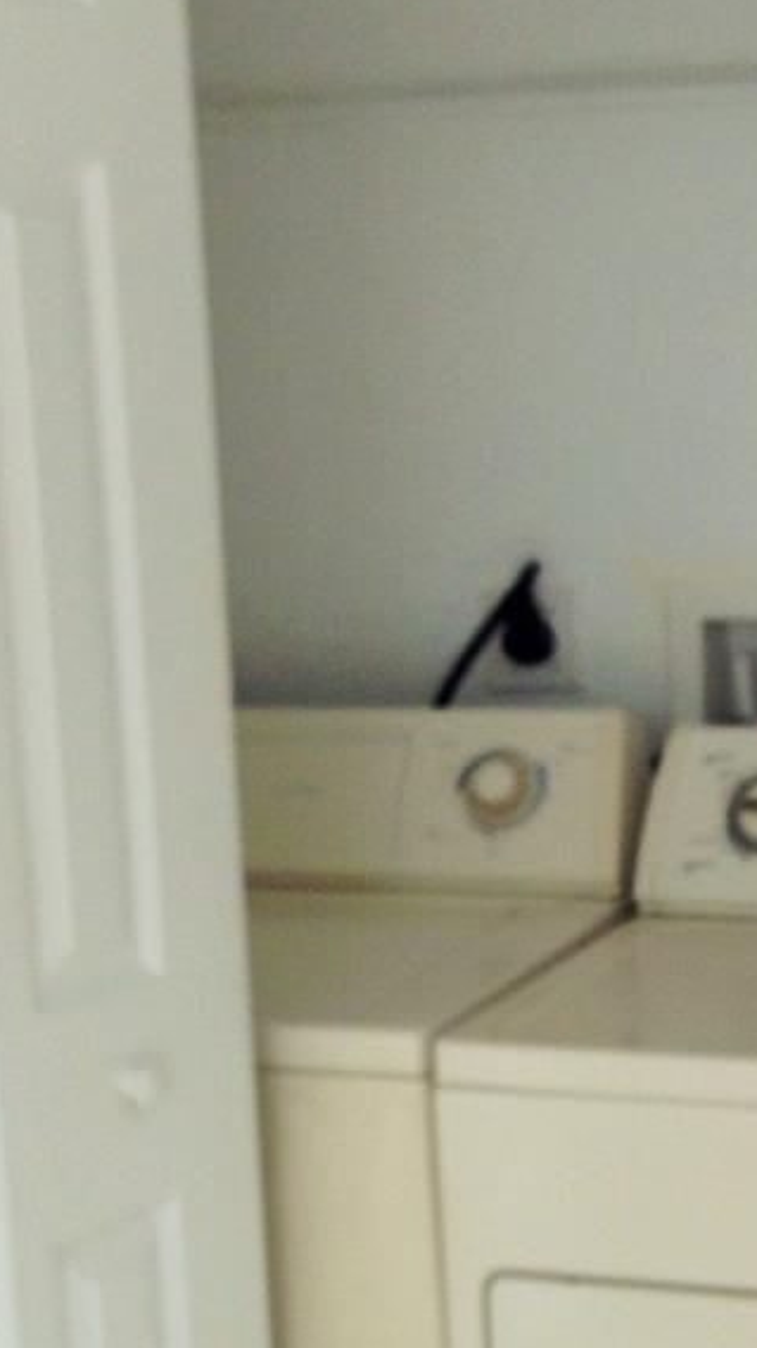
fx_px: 2715
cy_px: 994
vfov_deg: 27.5
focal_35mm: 76
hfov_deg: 15.6
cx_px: 712
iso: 64
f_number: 2.4
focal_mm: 4.12
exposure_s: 1/20
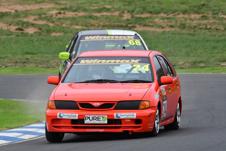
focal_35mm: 750
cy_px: 76
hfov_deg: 2.7
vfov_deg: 1.8
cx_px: 113
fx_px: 4710
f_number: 11
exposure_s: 1/640
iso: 1000
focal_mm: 500
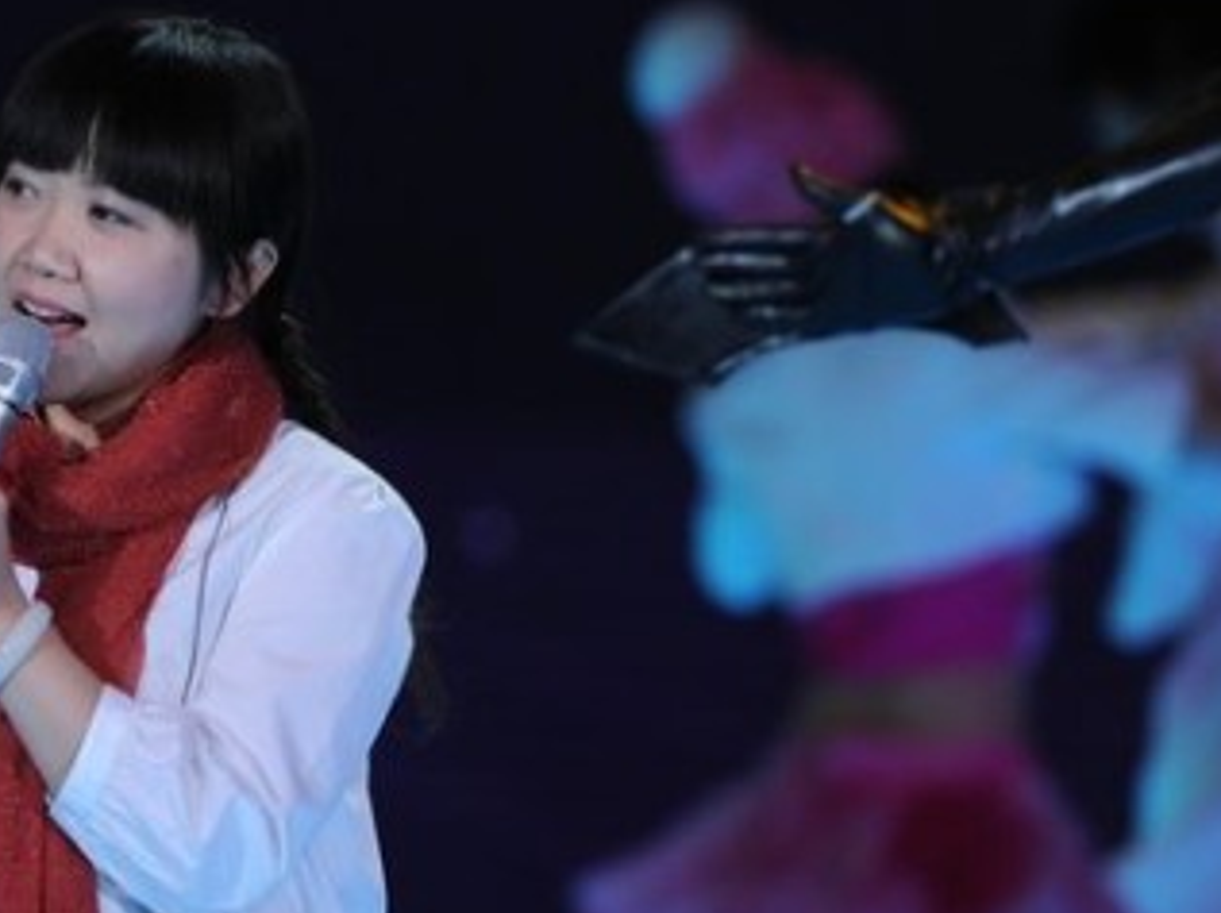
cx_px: -262
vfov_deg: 1.7
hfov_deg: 2.3
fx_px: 30512
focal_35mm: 866
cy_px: 439
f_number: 3.5
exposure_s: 1/320
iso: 500
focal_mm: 300
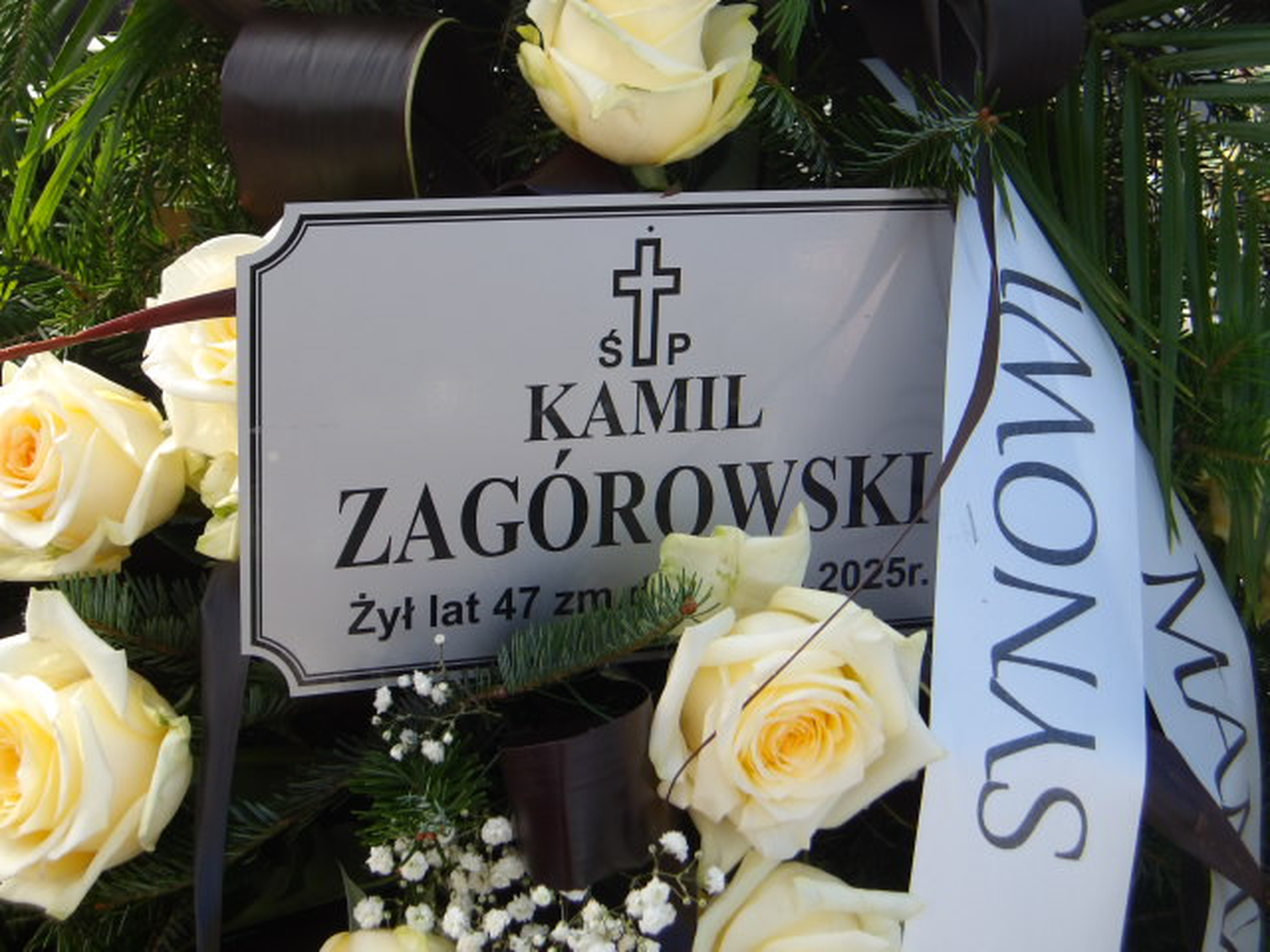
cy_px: 476
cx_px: 635
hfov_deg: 27.8
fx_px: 2568
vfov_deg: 21.0
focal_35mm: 70
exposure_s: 1/182
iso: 100
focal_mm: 12.5
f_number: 4.9
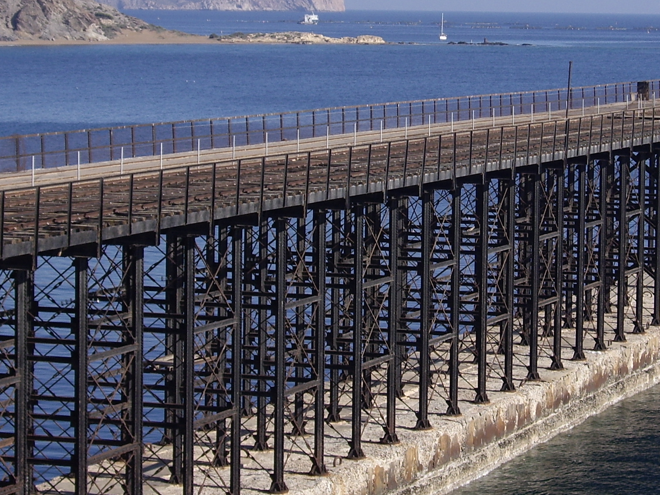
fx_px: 2670
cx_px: 538
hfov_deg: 14.0
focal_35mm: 140
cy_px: 143
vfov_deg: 10.6
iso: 50
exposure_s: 1/160
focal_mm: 13.7
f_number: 7.6
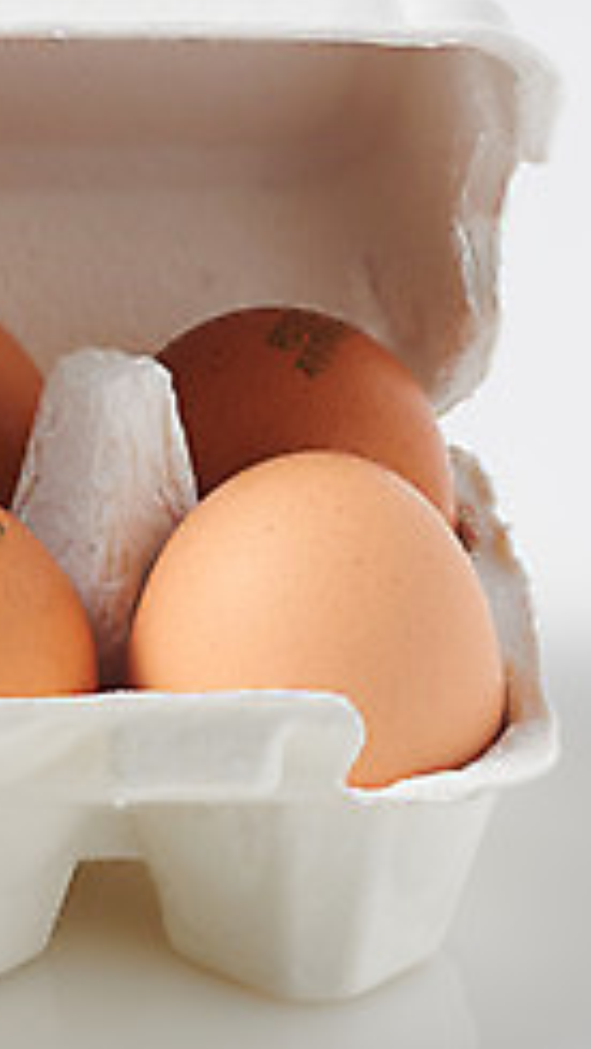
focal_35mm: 269
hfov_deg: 4.5
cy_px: 437
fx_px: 7486
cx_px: -499
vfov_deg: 8.0
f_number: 20
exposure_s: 1/125
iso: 100
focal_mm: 105
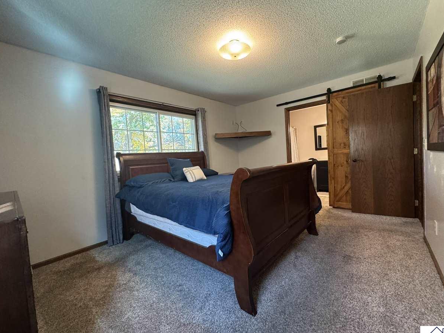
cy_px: 166
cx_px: 229
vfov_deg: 81.7
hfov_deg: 98.1
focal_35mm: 15
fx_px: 192
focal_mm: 2.22
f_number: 2.2
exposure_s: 1/60
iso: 500
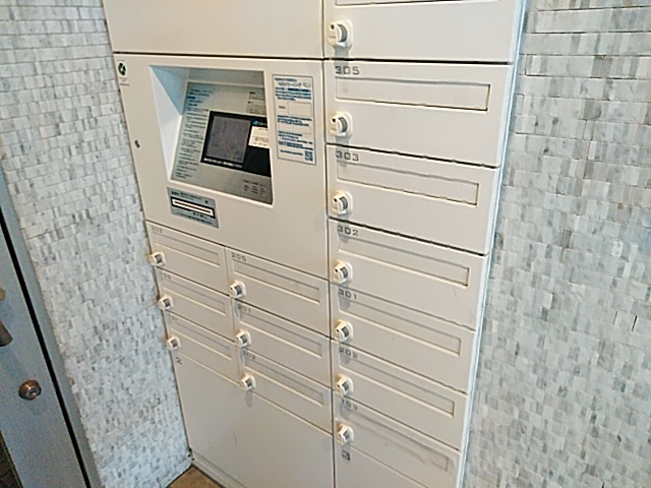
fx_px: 508
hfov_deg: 65.3
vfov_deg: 51.4
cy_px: 244
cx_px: 326
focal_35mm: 27
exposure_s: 1/30
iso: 582
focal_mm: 3.46
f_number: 2.2
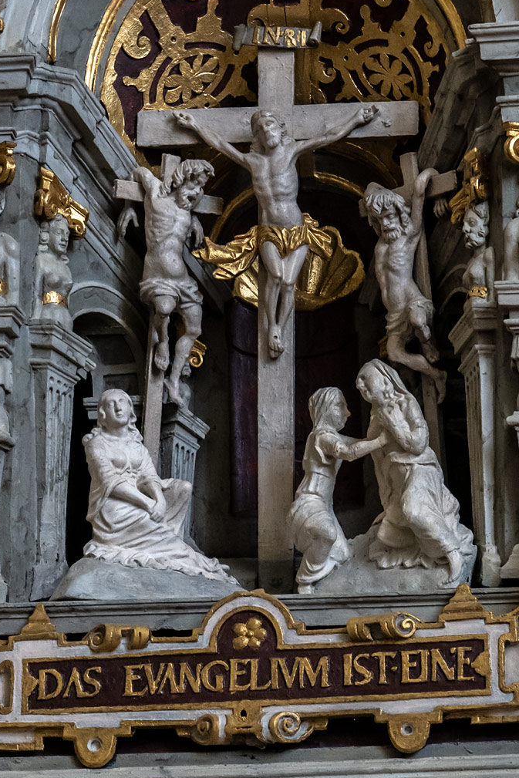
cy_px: 266
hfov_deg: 12.8
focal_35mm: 107
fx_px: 2313
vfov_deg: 19.0
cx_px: 260
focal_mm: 50
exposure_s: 1/160
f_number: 4
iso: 2000
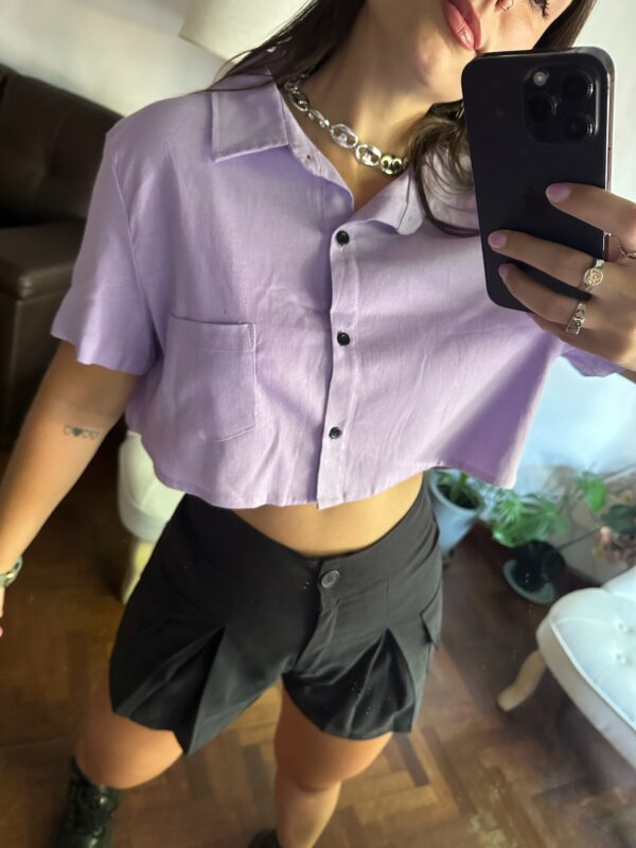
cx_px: 318
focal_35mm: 24
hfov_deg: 56.8
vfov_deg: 71.6
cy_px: 424
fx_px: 588
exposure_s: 1/50
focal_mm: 6.86
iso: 800
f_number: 1.78
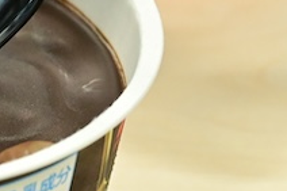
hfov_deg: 7.2
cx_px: -62
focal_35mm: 283
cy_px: -36
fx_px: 2254
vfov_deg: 4.8
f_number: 9
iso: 8000
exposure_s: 1/125
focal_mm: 60
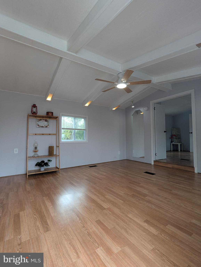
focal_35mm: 16
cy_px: 134
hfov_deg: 78.2
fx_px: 124
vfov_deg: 94.4
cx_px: 100
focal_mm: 2.35
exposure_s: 1/120
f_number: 2.2
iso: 94
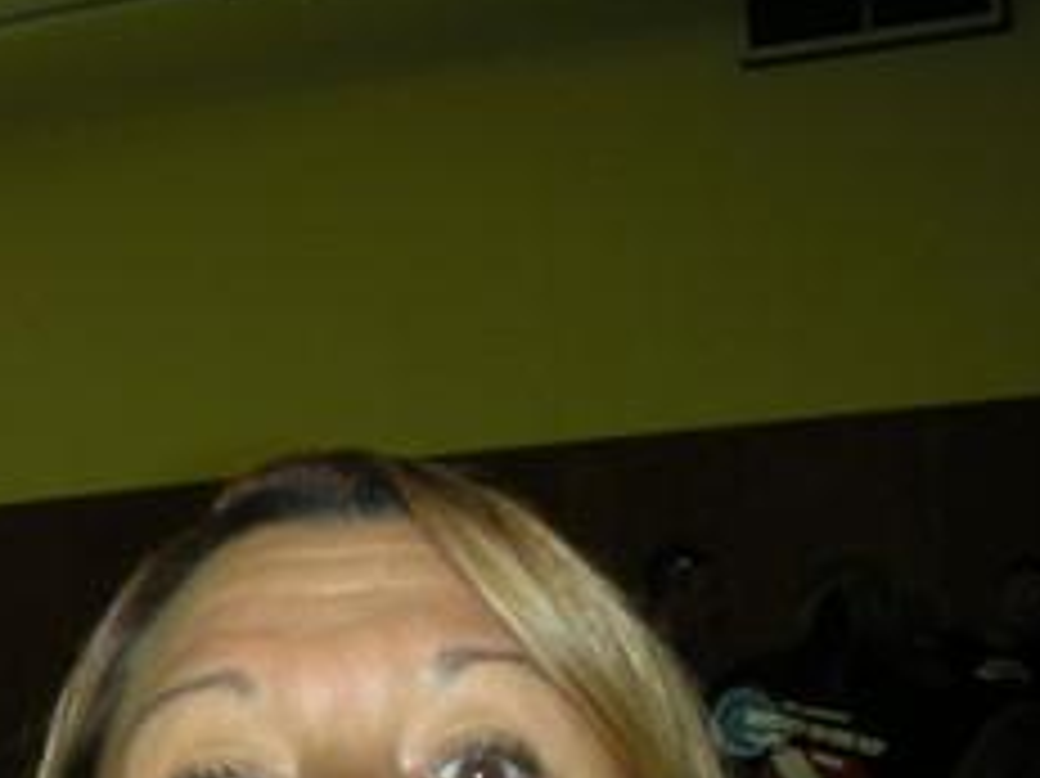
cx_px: -23
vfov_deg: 14.5
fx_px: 2913
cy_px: 1048
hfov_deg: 19.6
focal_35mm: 97
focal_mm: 5.8
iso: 50
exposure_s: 1/60
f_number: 2.8
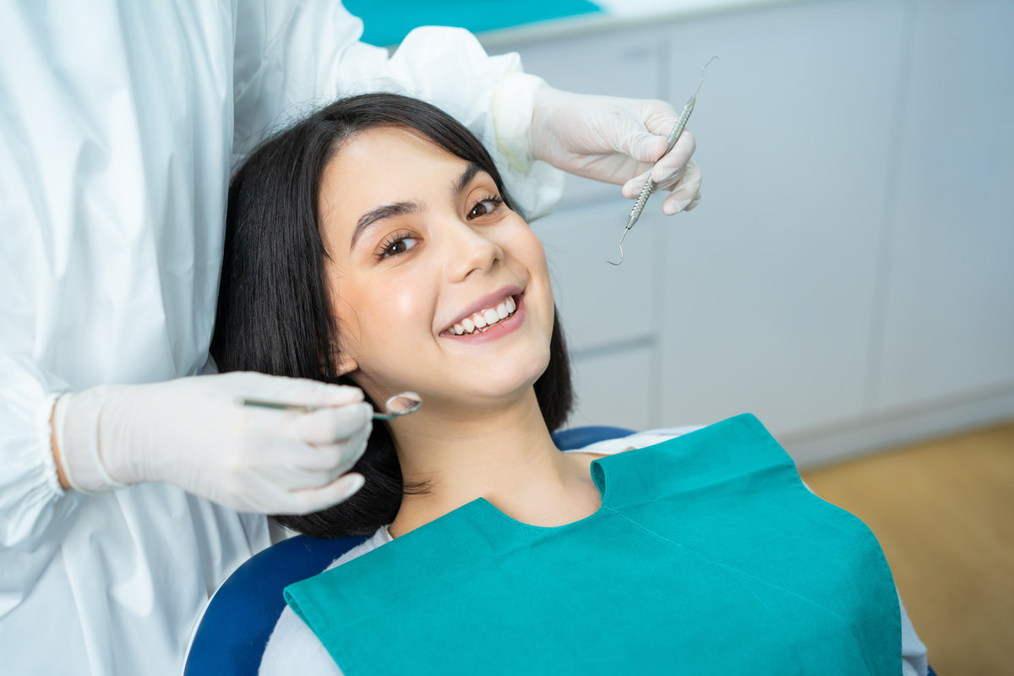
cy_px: 338
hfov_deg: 36.2
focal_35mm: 55
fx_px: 1549
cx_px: 507
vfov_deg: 24.6
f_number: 2.8
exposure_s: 1/160
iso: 400
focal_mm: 55
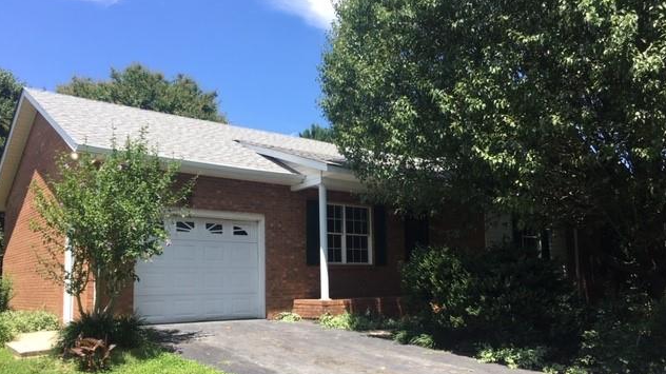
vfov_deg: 36.5
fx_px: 565
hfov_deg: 61.0
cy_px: 230
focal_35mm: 32
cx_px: 333
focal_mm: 4.15
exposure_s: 1/827
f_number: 2.2
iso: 25
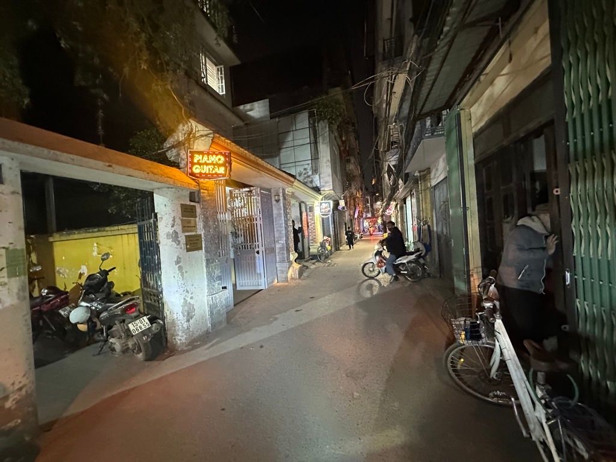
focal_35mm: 14
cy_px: 231
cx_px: 308
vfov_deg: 85.7
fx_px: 249
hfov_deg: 102.1
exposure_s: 1/50
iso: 1250
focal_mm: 2.22
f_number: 2.2
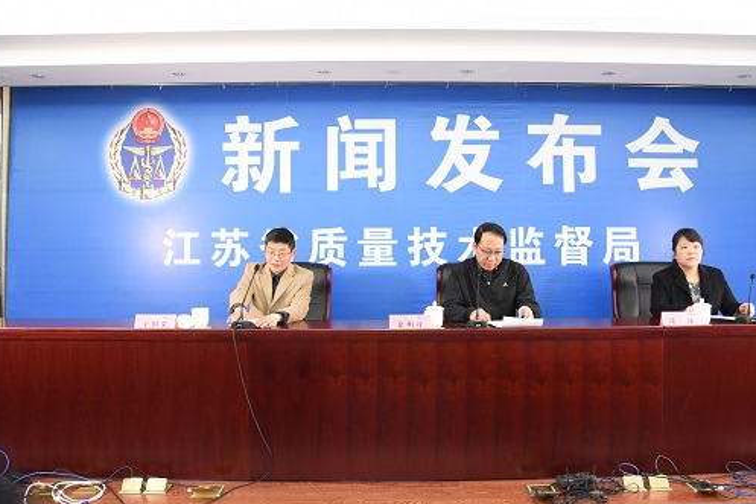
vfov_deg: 44.9
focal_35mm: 29
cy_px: 251
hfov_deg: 63.6
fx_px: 609
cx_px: 412
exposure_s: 1/100
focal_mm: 24
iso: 3200
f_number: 5
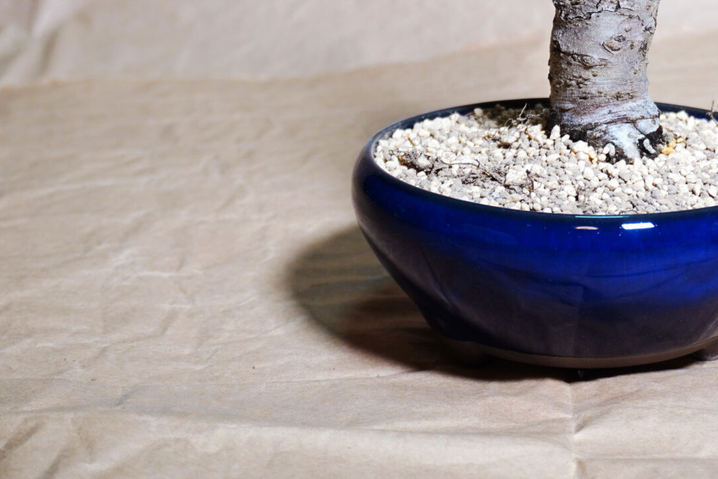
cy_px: -60
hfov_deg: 19.6
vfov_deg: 13.0
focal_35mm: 103
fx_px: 2058
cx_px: 574
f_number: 4.5
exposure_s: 1/50
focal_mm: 29
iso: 160
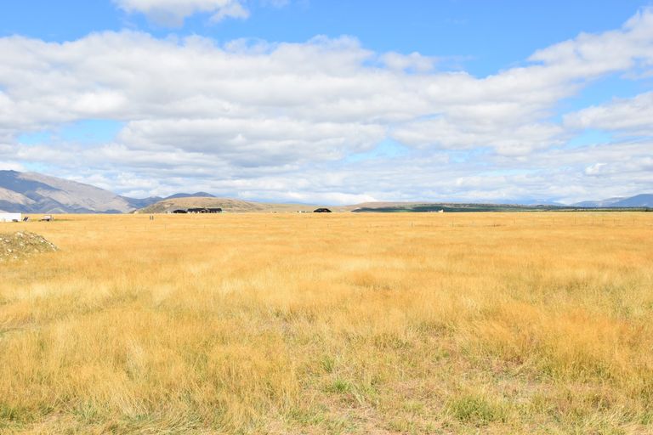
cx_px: 326
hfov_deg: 61.9
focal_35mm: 30
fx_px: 544
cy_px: 218
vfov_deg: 43.6
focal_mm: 20
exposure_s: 1/500
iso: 200
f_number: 11
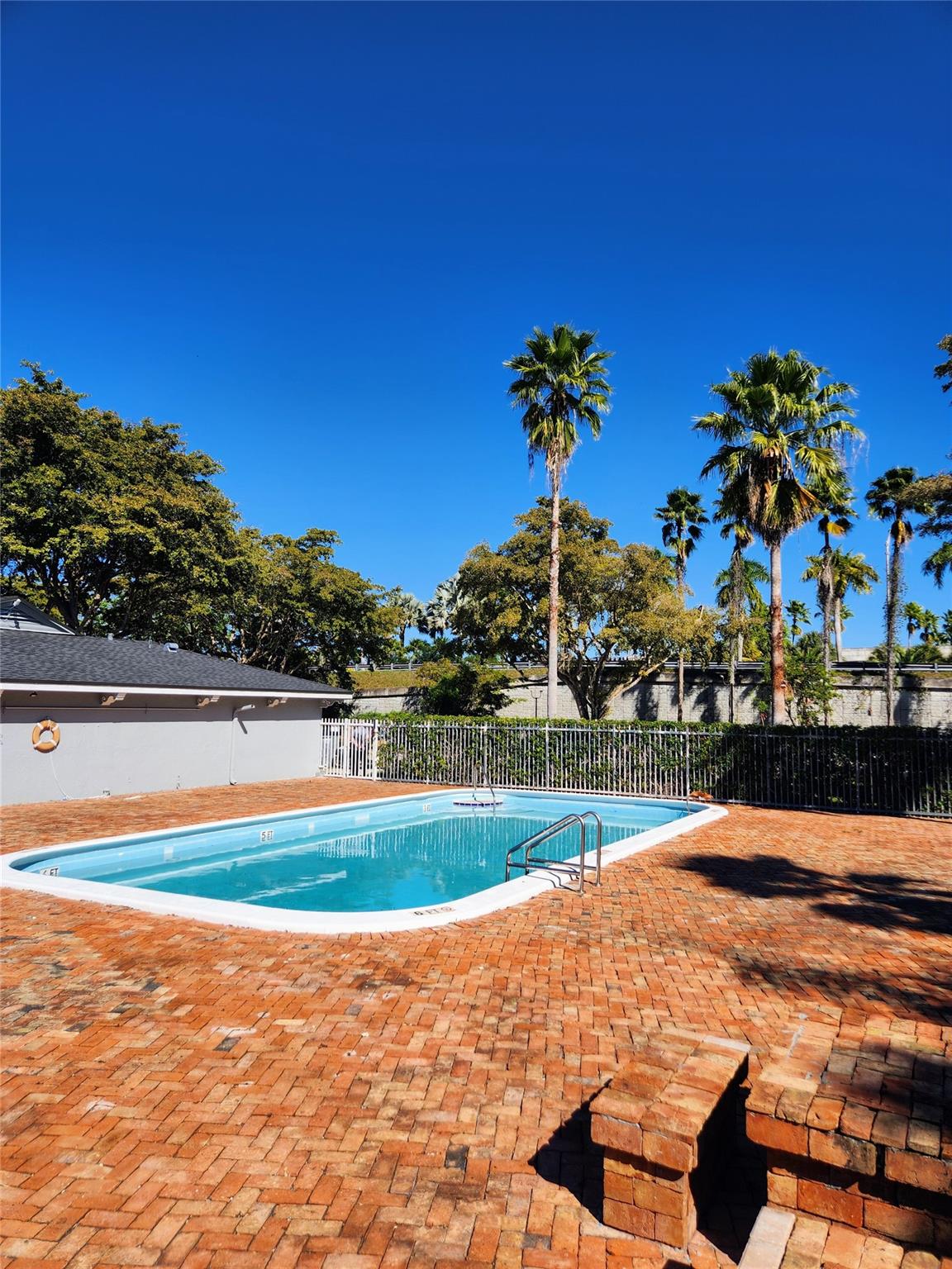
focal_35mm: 23
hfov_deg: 58.9
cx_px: 476
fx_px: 843
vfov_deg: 73.9
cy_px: 634
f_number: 1.8
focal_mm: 5.4
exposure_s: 1/2094
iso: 20
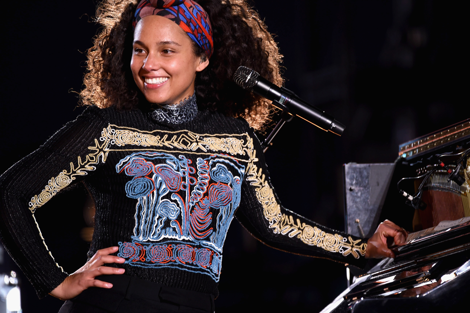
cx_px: 235
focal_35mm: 600
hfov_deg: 3.4
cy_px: 156
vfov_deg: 2.3
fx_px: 7829
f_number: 6.3
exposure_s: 1/250
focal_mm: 600
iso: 1600
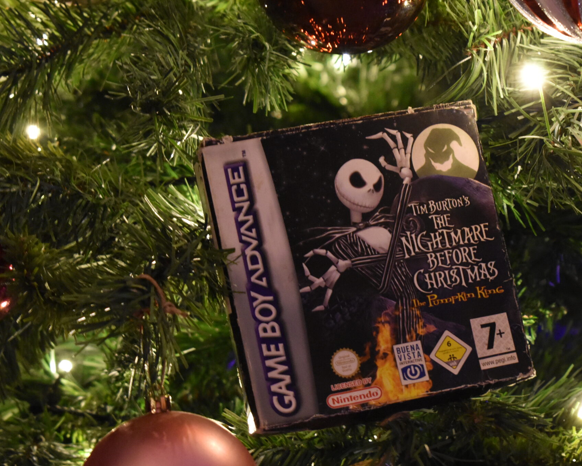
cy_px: 249
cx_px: 428
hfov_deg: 16.4
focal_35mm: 117
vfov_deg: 13.2
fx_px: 2011
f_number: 5.6
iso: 3200
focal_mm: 55
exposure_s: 1/4
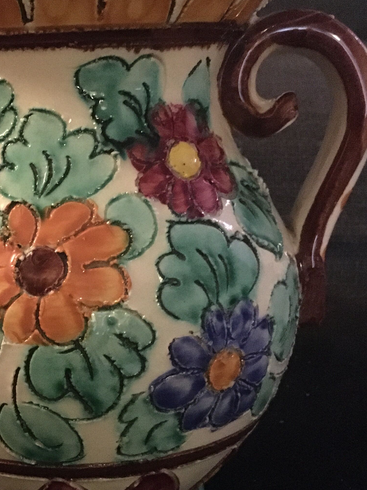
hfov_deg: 24.7
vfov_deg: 33.2
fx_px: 820
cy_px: 279
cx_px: 62
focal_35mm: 58
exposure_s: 1/17
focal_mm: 4.15
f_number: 2.2
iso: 1250
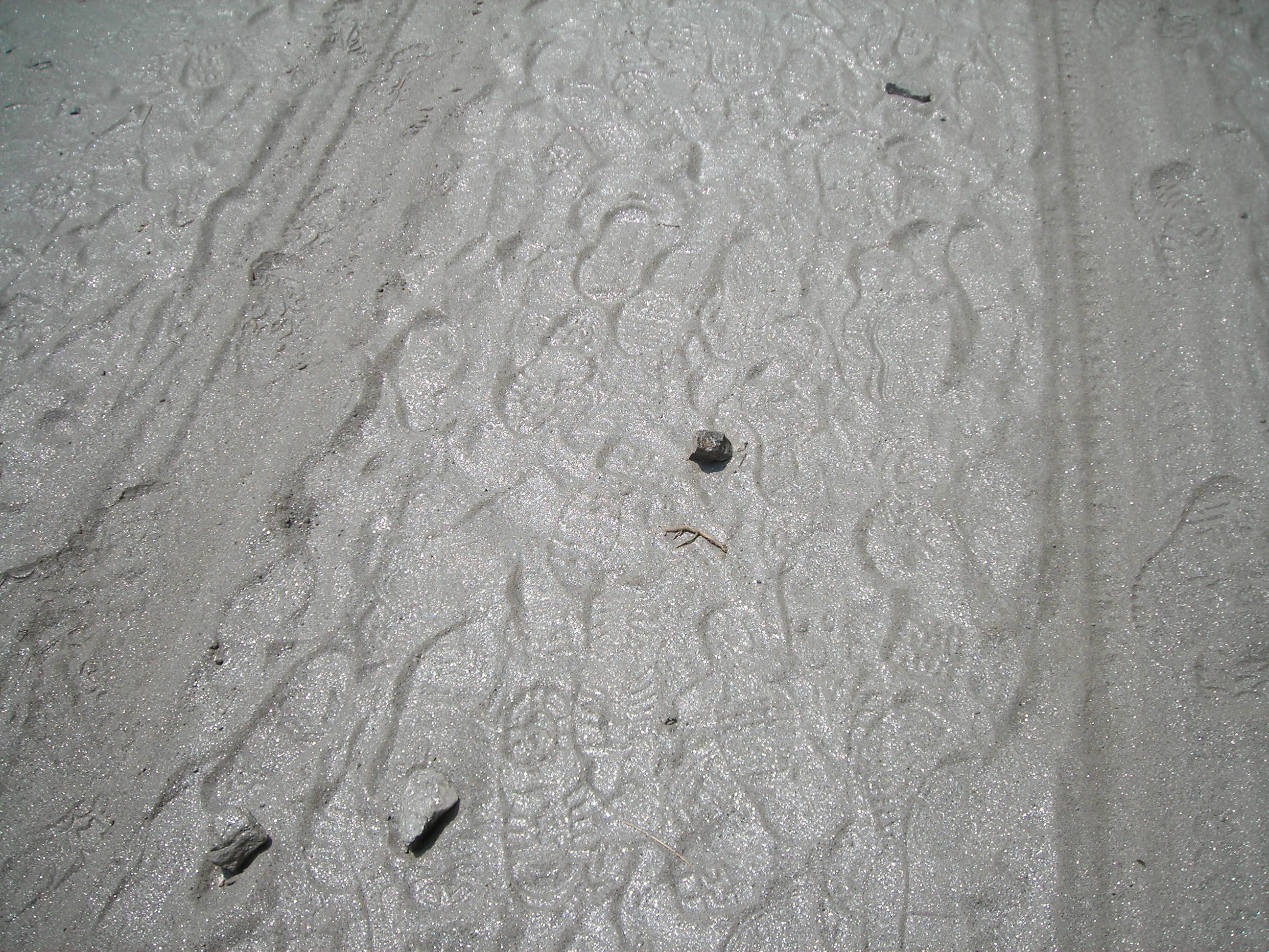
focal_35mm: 38
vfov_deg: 37.7
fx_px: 1393
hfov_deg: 49.0
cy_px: 476
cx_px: 634
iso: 50
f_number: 6.4
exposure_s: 1/223
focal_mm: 6.3
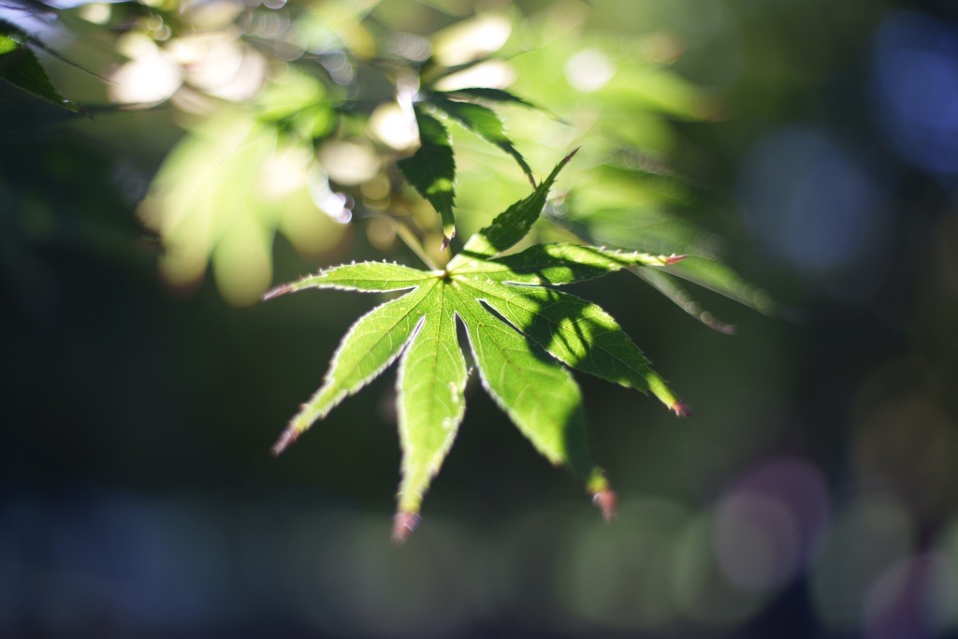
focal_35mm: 50
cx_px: 479
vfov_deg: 27.0
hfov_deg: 39.6
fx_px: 1331
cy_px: 320
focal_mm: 50
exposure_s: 1/400
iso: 100
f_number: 1.4
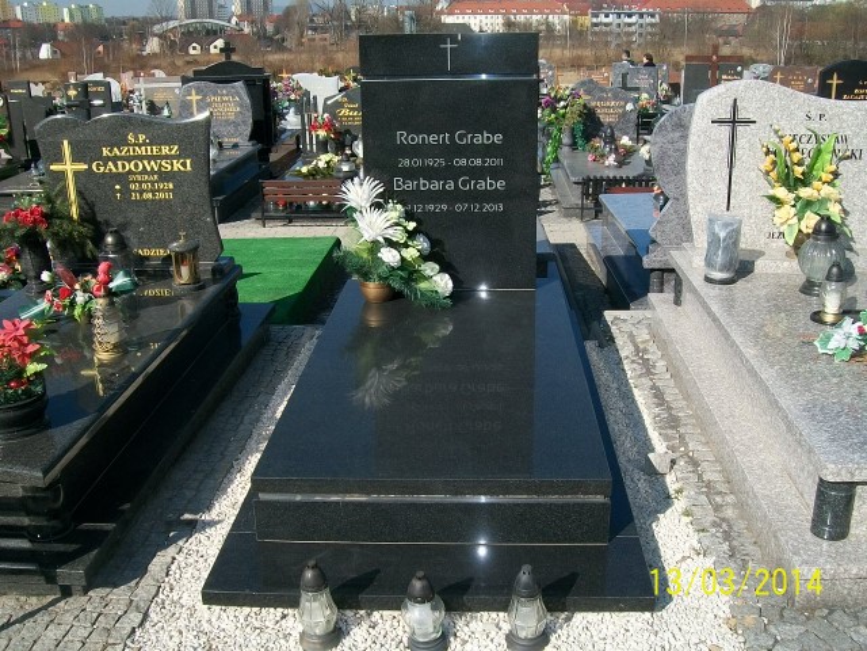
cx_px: 434
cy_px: 326
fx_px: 902
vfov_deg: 39.7
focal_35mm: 36
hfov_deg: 51.4
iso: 80
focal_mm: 6
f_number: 4.8
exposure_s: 1/500
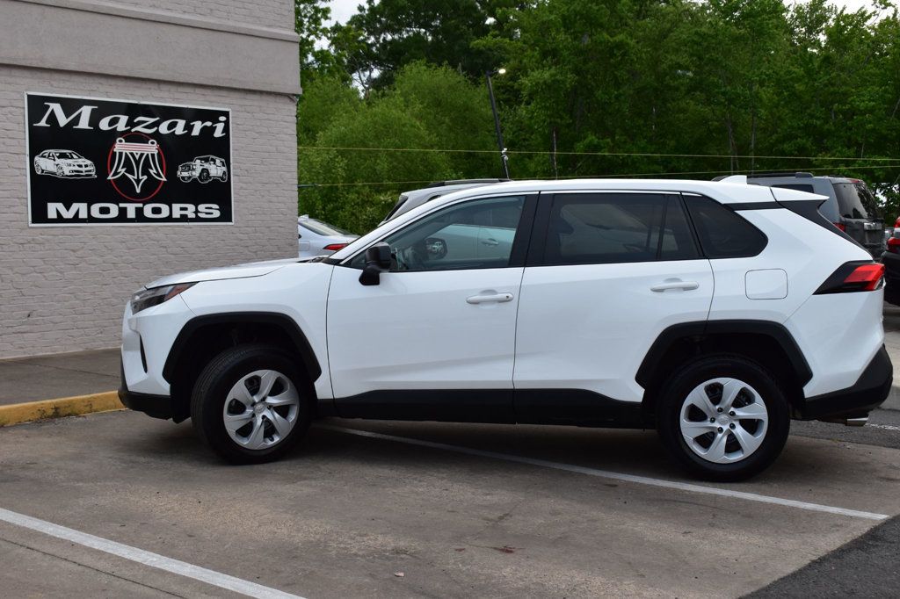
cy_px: 300
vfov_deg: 28.1
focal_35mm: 48
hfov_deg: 41.1
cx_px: 450
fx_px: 1200
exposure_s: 1/80
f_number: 9
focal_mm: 32
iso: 400
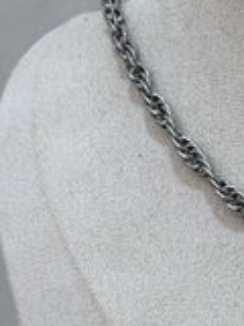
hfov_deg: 9.0
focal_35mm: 160
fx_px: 1504
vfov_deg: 12.2
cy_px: 317
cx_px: 374
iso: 64
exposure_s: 1/100
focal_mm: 6.76
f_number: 1.78
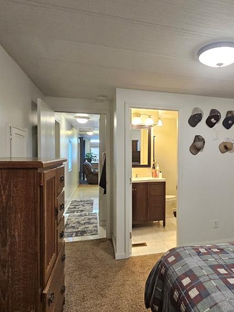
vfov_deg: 73.9
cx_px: 167
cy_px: 161
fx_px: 207
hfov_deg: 56.8
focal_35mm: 23
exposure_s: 1/40
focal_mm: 2.2
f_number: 2.2
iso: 320
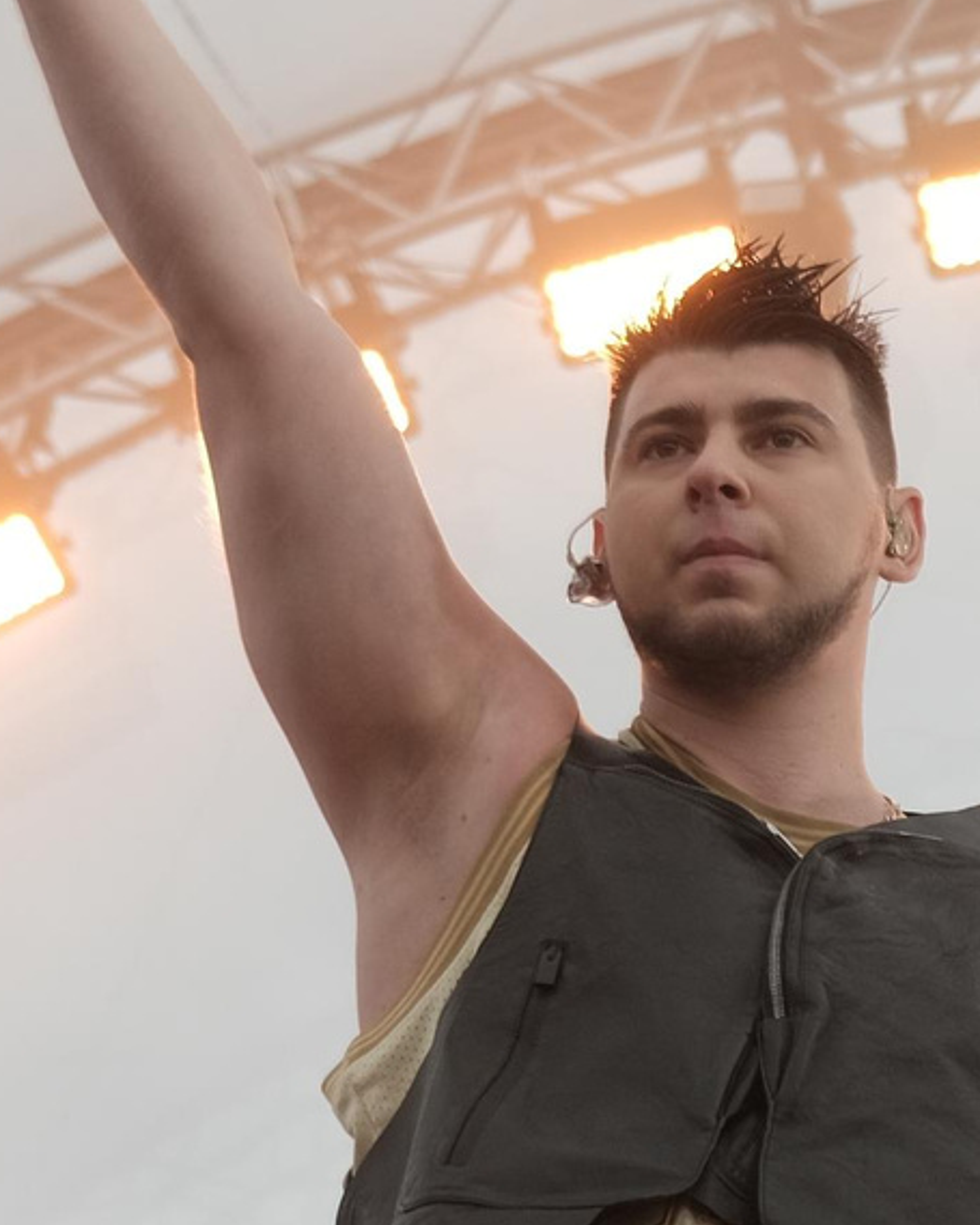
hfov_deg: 7.4
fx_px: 7507
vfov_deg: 9.3
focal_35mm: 207
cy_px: 890
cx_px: 1124
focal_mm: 32.9
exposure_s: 1/320
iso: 160
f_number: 3.6
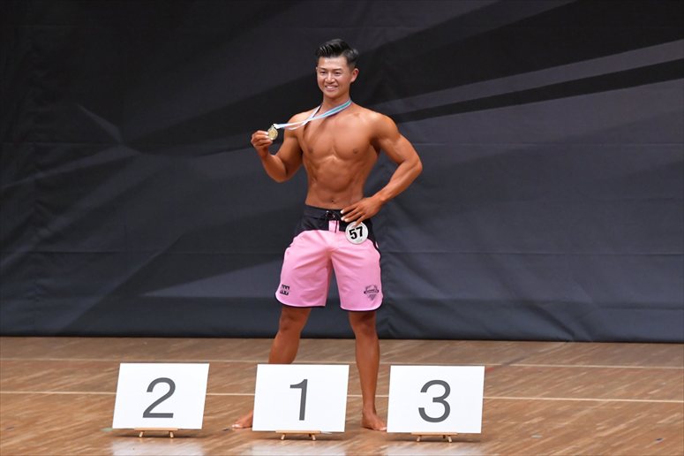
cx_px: 342
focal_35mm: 285
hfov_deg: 7.2
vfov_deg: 4.8
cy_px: 228
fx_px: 5412
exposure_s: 1/400
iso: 6400
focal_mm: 190
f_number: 5.6
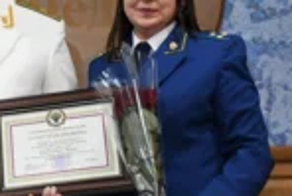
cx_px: 16
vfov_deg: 10.6
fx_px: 1055
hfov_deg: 15.5
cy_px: 90
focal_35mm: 130
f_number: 5.6
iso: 2500
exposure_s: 1/160
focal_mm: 32
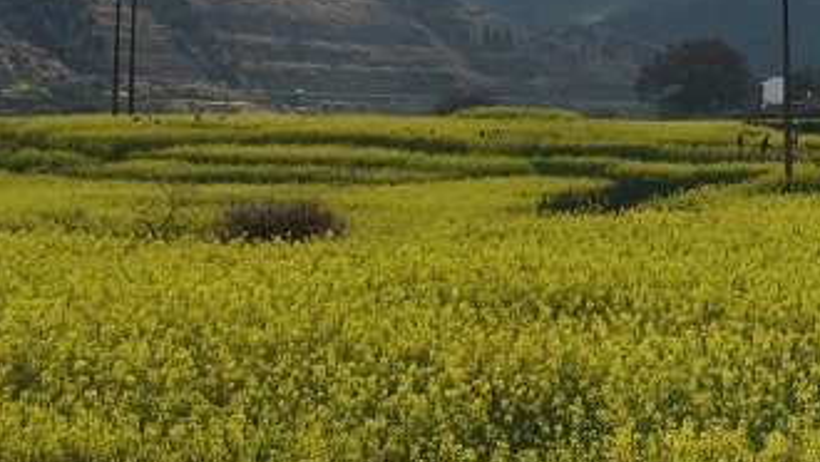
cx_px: 867
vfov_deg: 12.2
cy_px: -15
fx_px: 2132
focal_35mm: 98
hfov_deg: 20.9
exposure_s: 1/3077
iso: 25
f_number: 2.2
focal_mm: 4.15
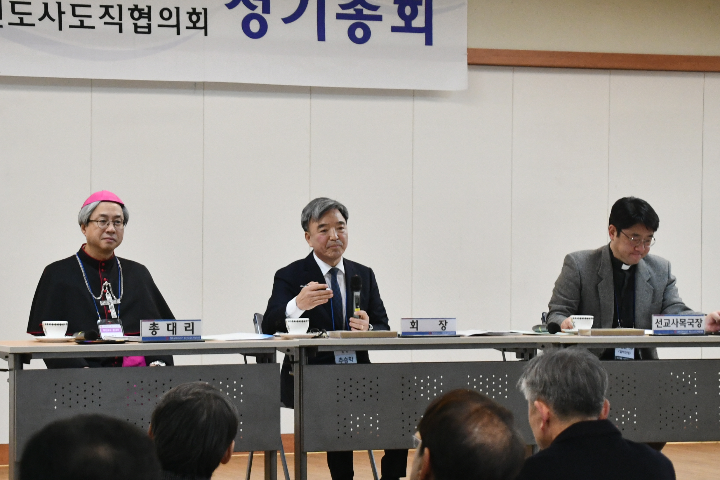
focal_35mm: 127
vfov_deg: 10.8
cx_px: 331
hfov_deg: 16.1
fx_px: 2540
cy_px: 246
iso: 1800
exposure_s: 1/80
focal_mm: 50
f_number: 4.8
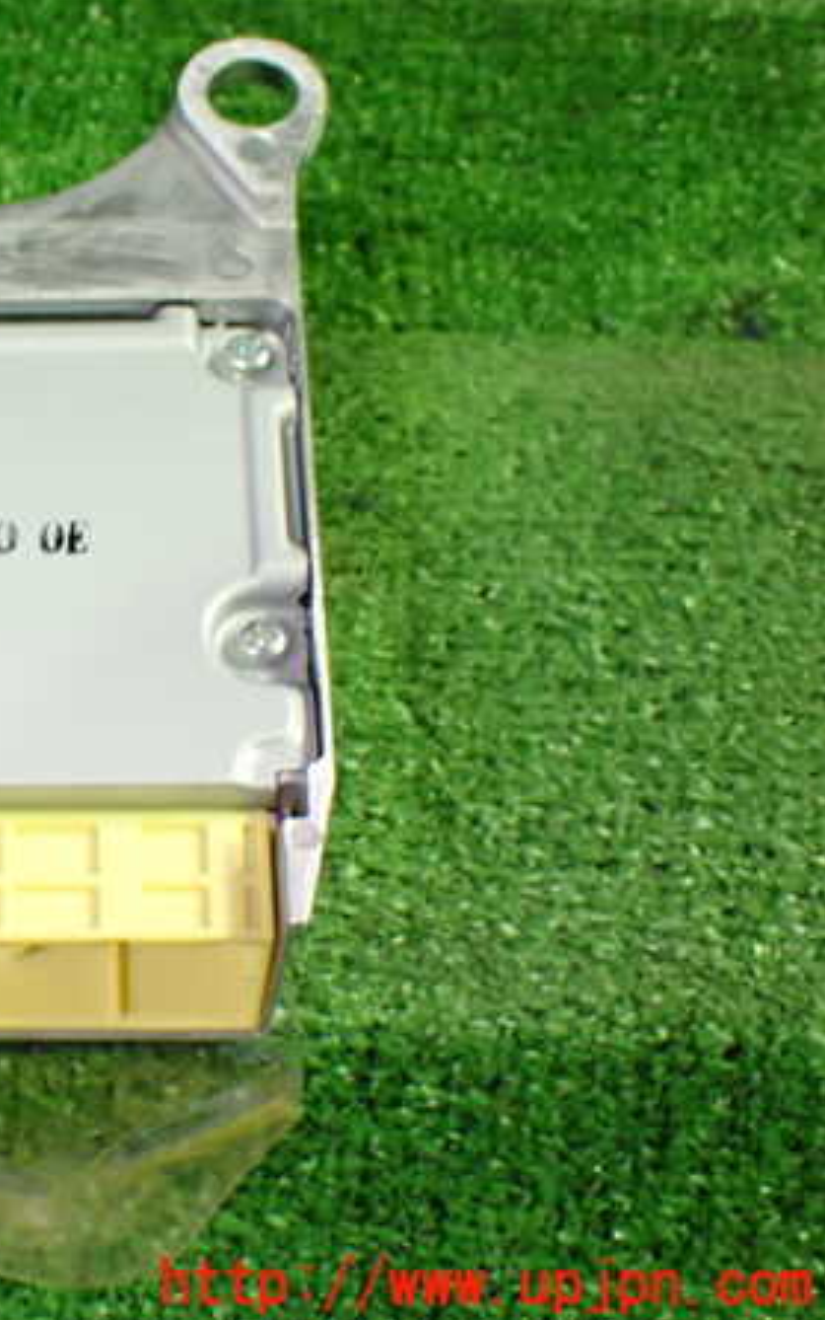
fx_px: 2409
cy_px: 657
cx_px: -59
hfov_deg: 18.7
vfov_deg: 30.6
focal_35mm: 67
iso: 800
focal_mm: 8.4
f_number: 3.1
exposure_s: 1/50
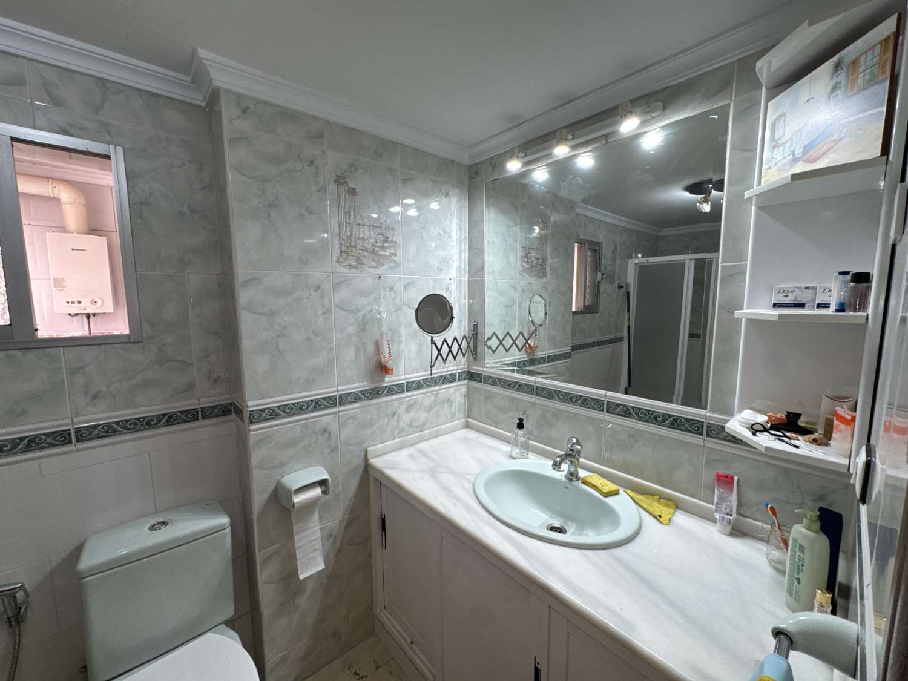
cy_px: 340
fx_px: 367
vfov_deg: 85.7
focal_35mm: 14
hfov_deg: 102.1
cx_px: 454
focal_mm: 2.22
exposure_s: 1/99
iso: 100
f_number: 2.2
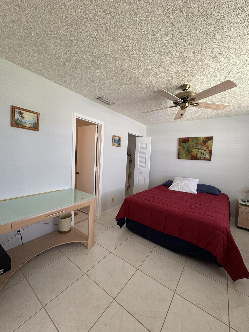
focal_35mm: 14
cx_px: 124
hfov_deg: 85.7
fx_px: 134
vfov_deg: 102.1
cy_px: 166
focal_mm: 2.22
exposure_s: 1/60
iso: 160
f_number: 2.2
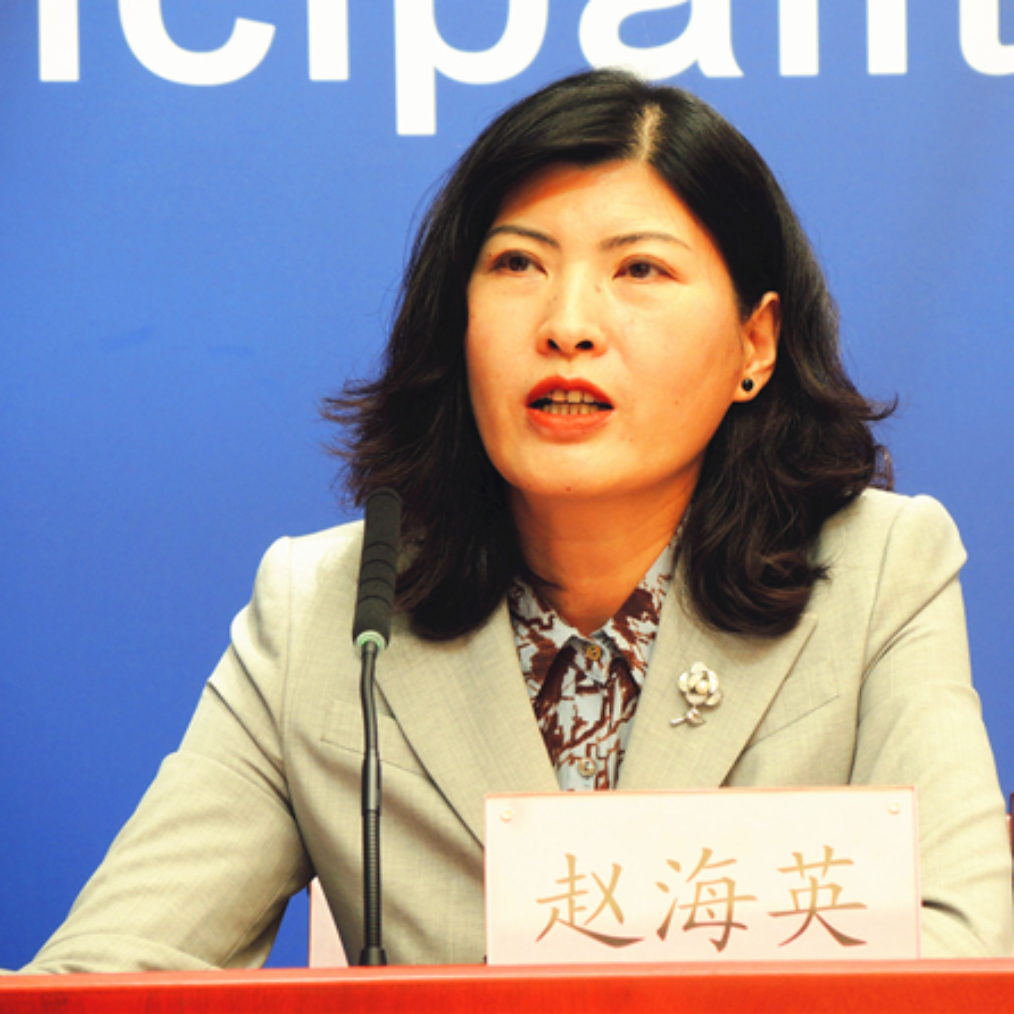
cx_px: 577
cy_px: 506
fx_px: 6893
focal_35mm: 208
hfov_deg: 8.4
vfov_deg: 8.4
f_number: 4
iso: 160
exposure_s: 1/60
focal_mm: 37.4
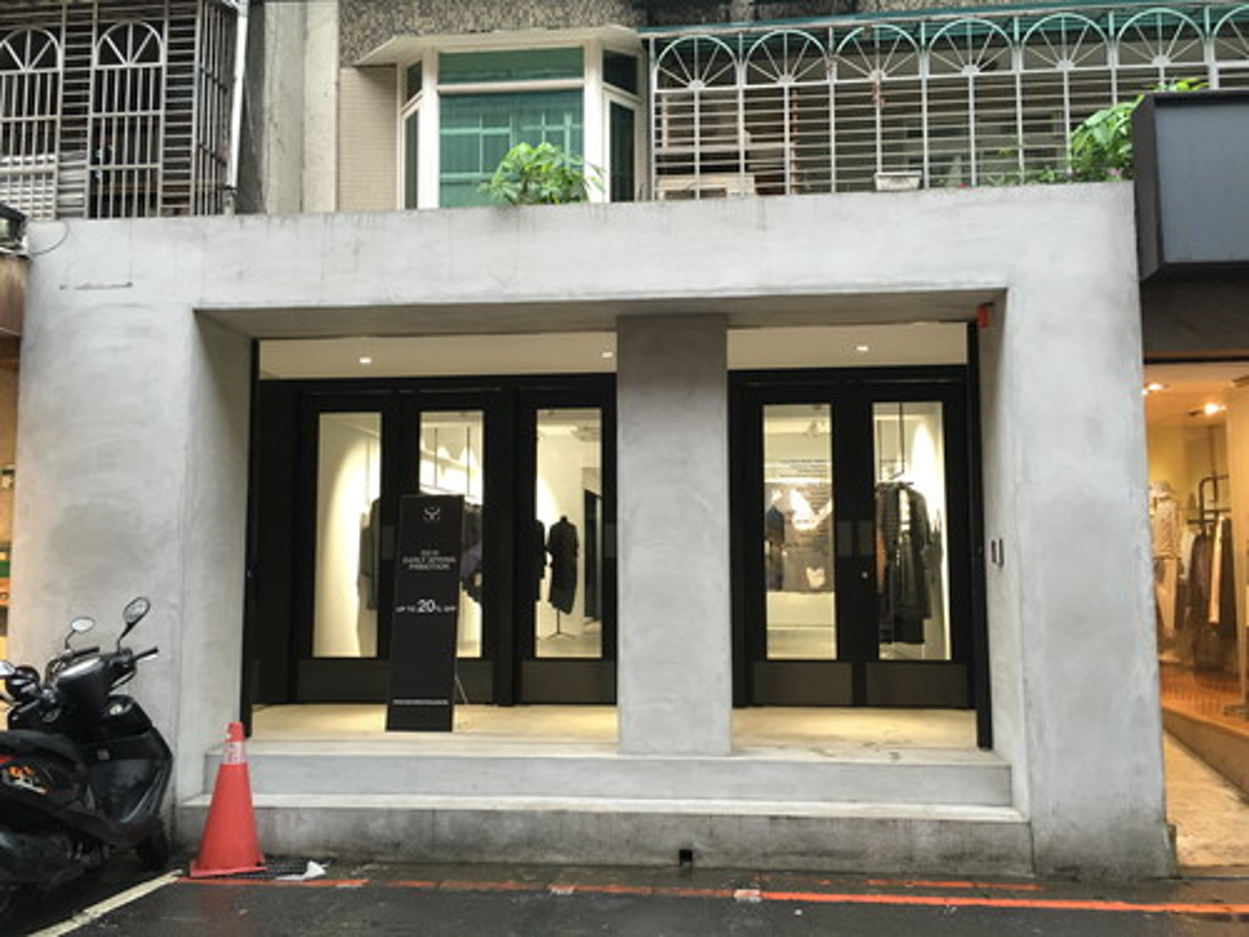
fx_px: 1046
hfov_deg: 61.7
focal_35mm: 29
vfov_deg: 48.2
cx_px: 624
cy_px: 468
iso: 50
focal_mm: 4.15
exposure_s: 1/15
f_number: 2.2
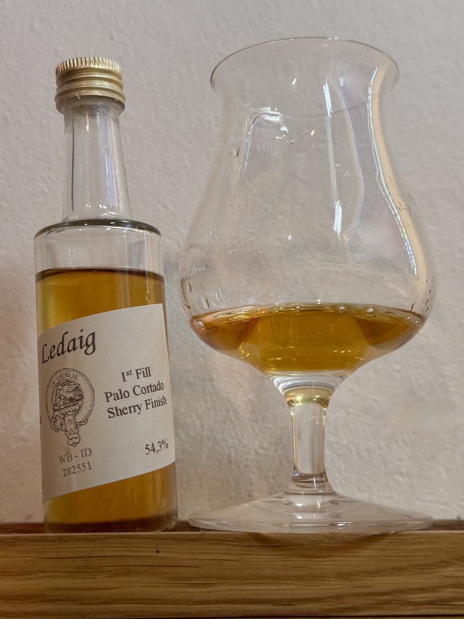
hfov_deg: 29.7
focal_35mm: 49
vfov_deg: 38.9
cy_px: 312
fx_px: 876
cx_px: 232
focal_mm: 6.76
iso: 640
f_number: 1.78
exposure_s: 1/28
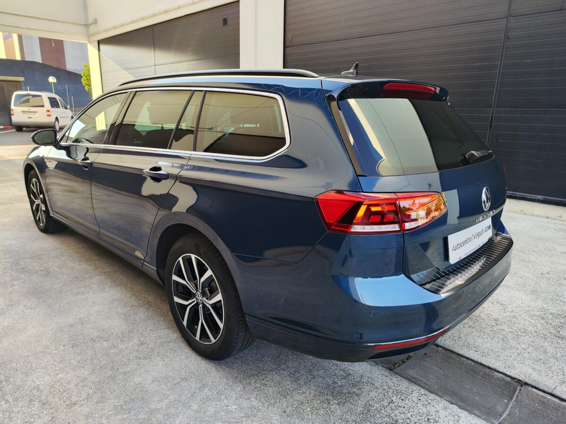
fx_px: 376
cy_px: 212
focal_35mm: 23
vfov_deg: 58.9
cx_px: 283
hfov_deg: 73.9
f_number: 1.69
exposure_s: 1/117
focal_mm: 7.01
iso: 50
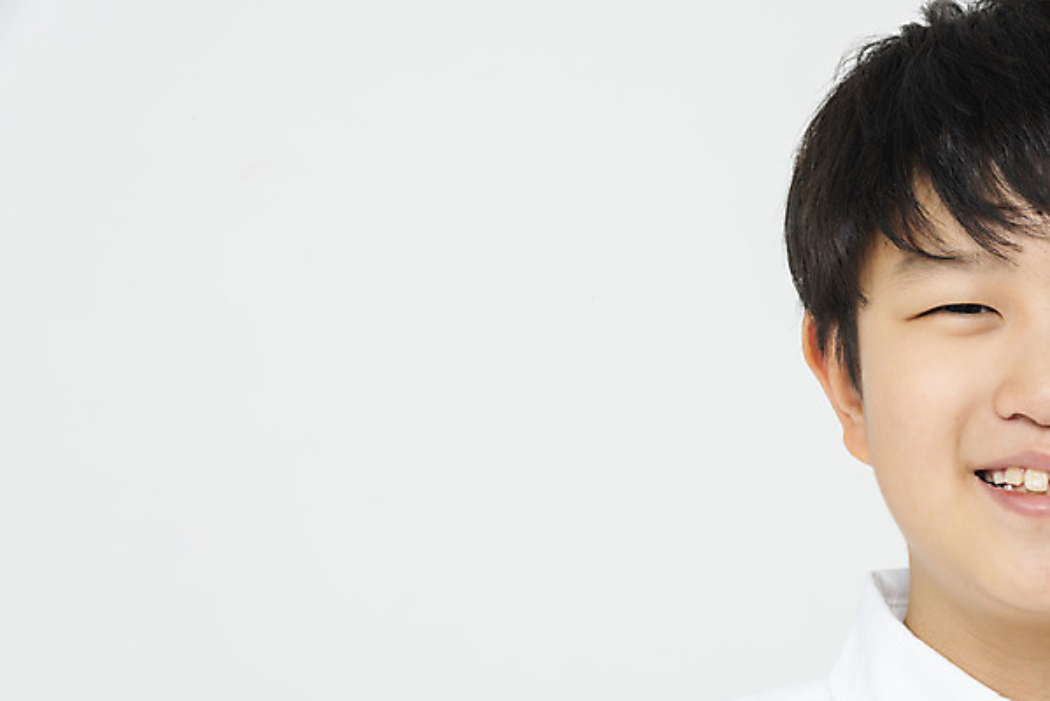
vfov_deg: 6.9
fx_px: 5836
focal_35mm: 200
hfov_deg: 10.3
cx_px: 525
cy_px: 350
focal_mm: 200
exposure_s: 1/125
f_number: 18
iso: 100
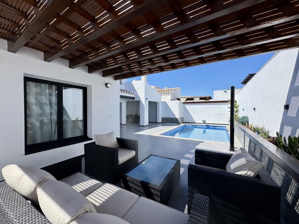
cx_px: 150
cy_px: 112
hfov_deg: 102.1
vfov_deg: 85.6
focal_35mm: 14
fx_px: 121
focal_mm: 2.22
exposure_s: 1/2415
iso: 50
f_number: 2.2
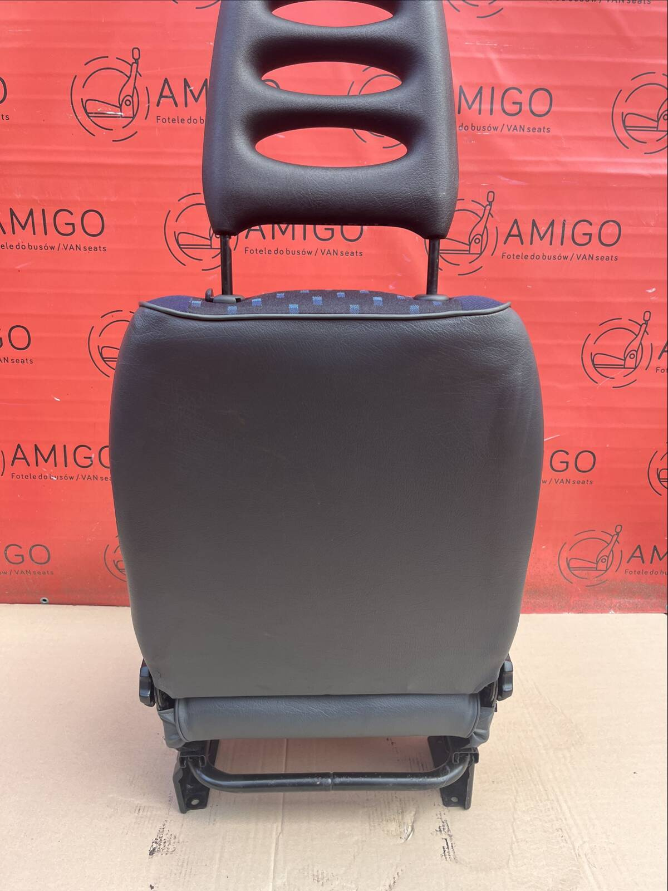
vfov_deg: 67.3
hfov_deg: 53.1
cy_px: 446
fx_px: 669
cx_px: 334
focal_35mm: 26
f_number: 1.6
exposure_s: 1/121
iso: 80
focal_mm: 5.1
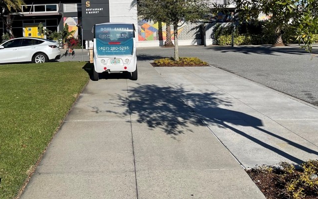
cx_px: 100
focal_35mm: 44
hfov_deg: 44.4
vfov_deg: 27.9
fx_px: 381
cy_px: 11
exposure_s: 1/5128
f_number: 1.6
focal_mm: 5.1
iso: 32
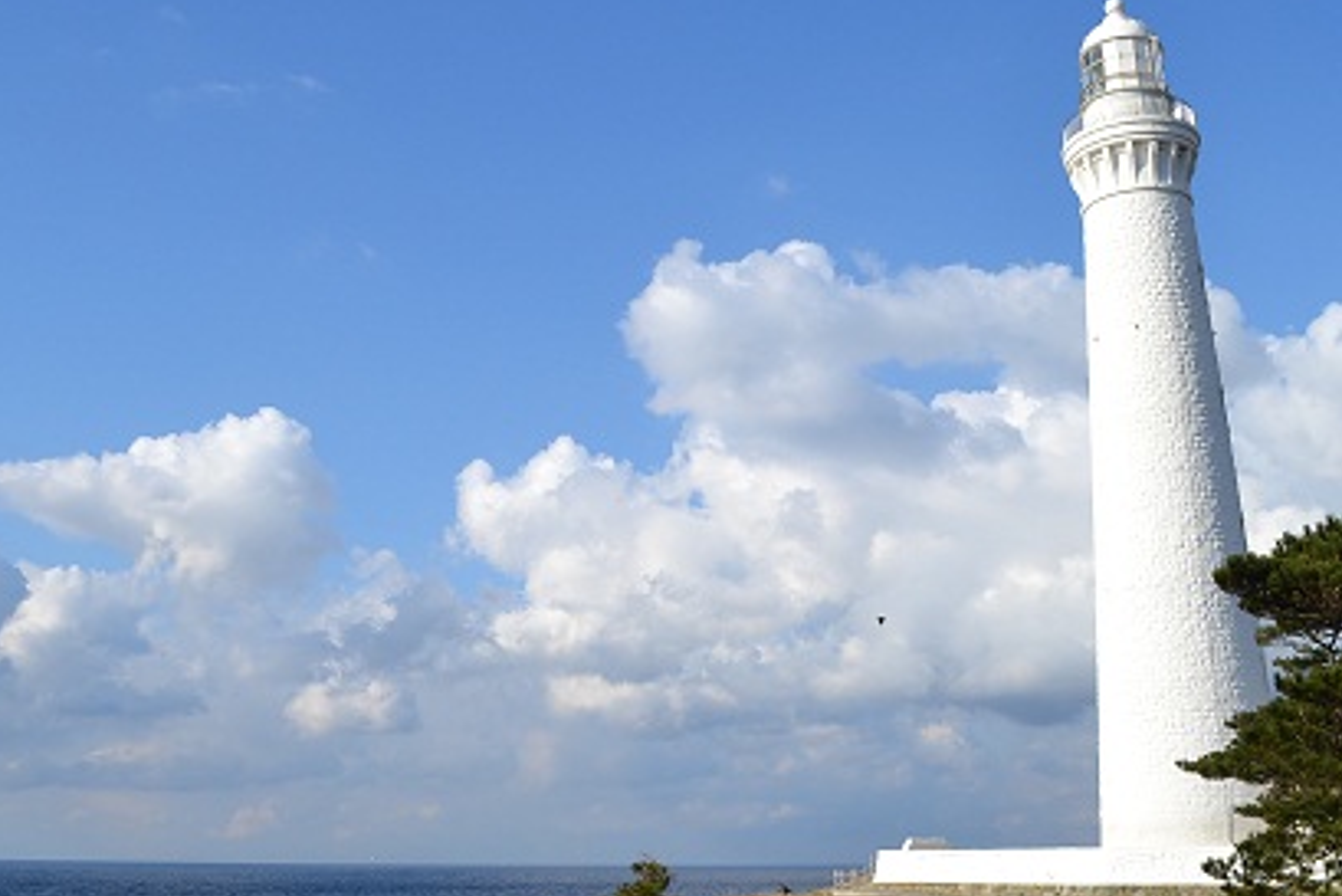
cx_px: 607
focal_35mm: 38
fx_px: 1417
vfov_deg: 35.1
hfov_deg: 50.6
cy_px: 456
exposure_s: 1/320
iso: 100
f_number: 9
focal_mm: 18
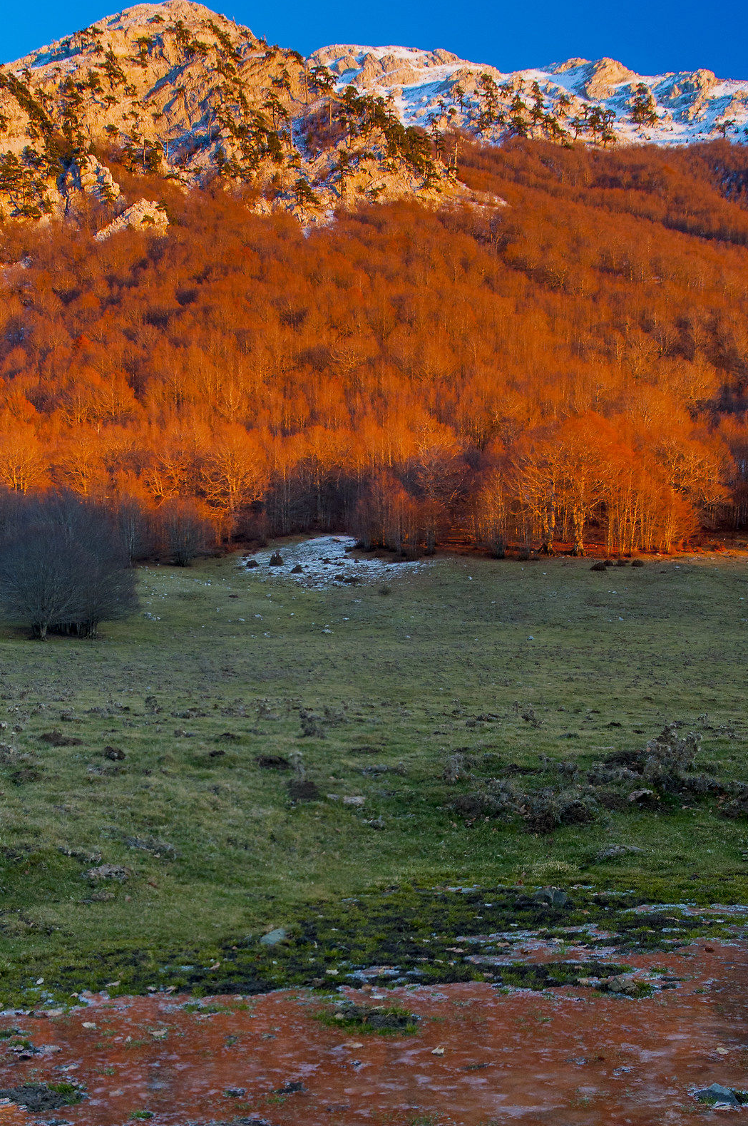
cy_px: 789
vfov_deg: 48.6
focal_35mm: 39
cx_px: 250
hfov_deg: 34.0
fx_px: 1211
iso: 250
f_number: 8
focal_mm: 17
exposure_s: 1/13
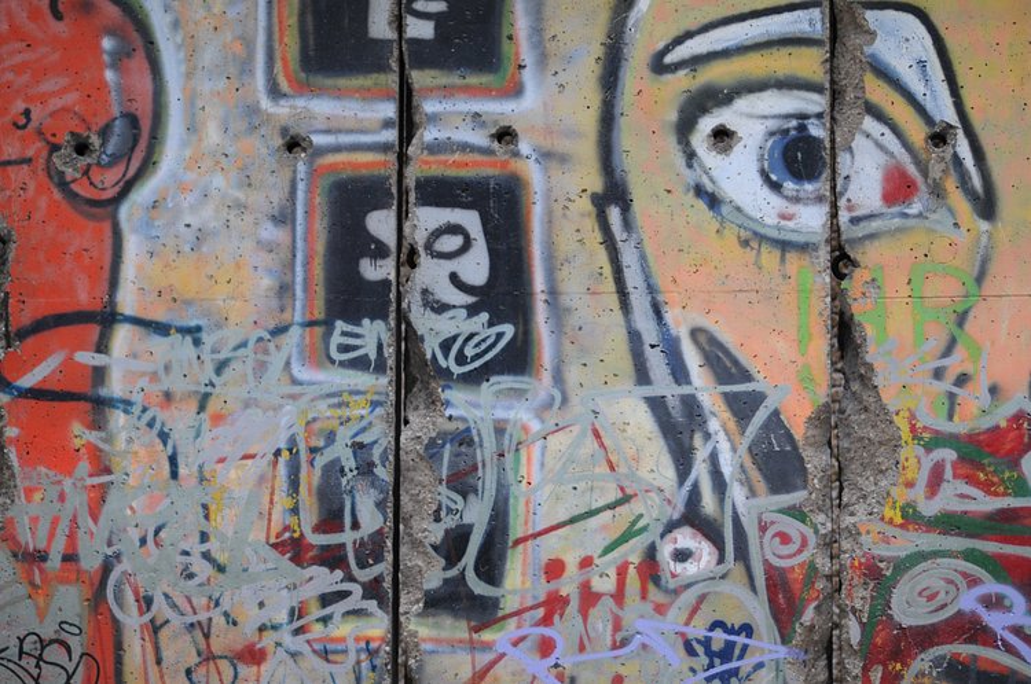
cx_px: 516
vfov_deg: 10.7
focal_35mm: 128
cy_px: 342
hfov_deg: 16.1
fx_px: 3647
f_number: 1.8
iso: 200
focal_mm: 85
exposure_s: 1/60
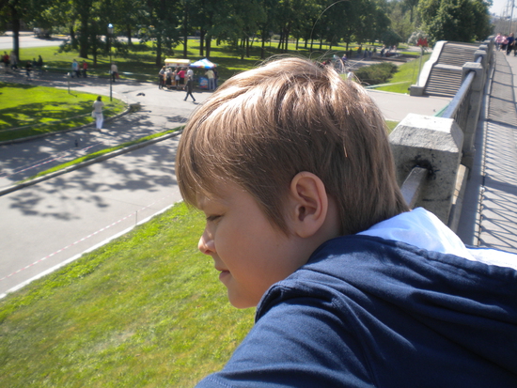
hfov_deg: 52.6
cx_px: 258
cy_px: 194
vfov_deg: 40.7
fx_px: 523
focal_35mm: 35
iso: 80
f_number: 4.6
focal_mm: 6.3
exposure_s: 1/256
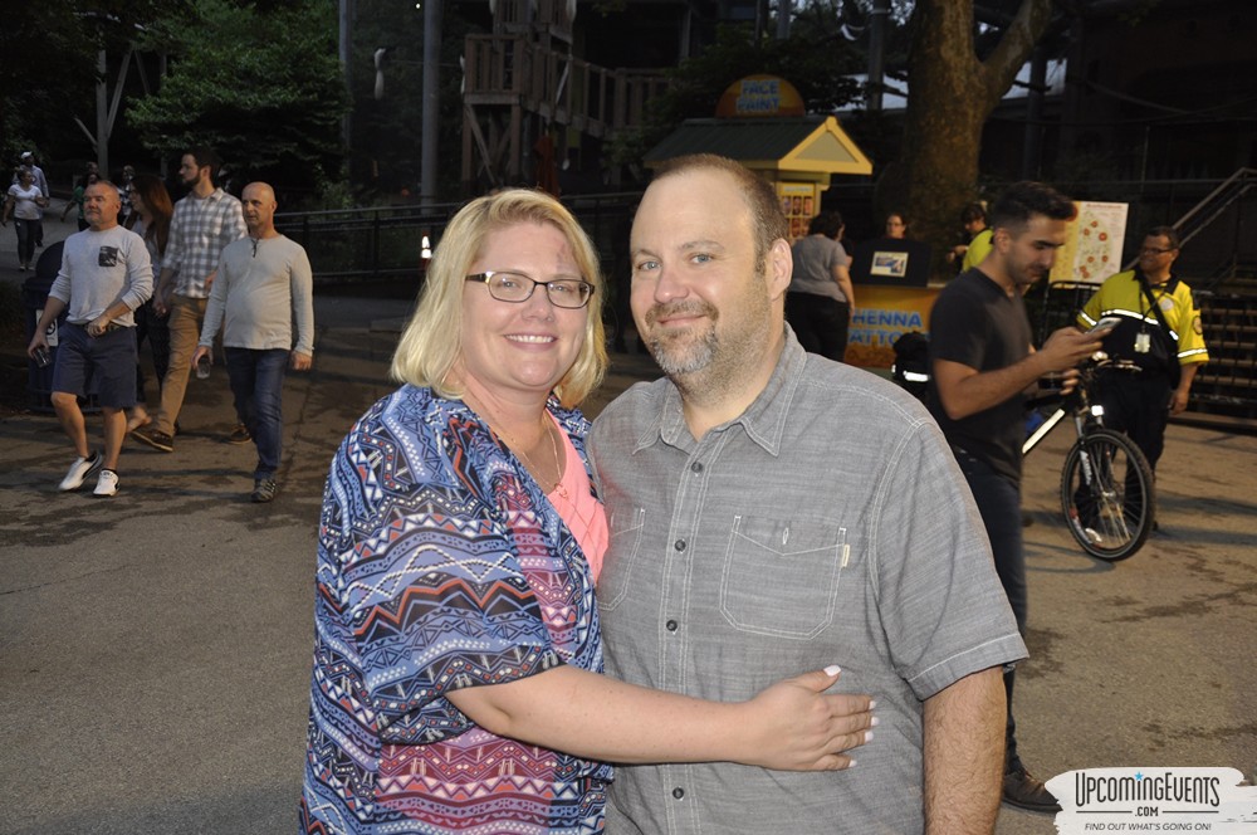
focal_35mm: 39
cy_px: 418
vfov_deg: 34.1
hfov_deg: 49.6
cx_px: 628
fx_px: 1360
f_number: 4
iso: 400
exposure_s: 1/60
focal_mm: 26
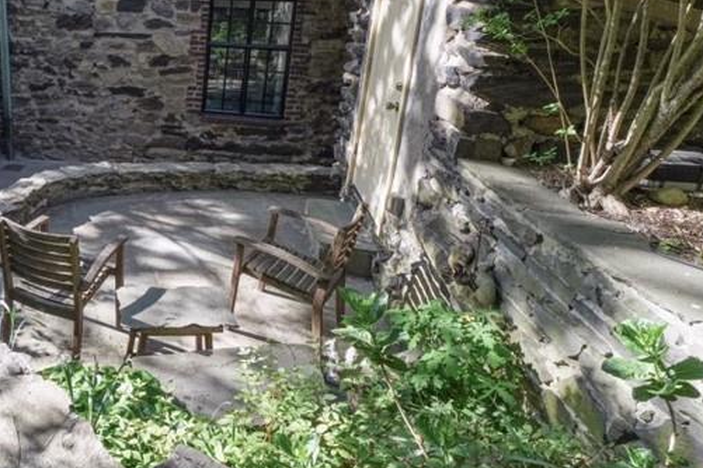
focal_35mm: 26
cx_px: 85
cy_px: 89
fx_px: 508
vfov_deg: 46.7
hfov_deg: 60.1
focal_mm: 12
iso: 800
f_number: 10
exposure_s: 1/100
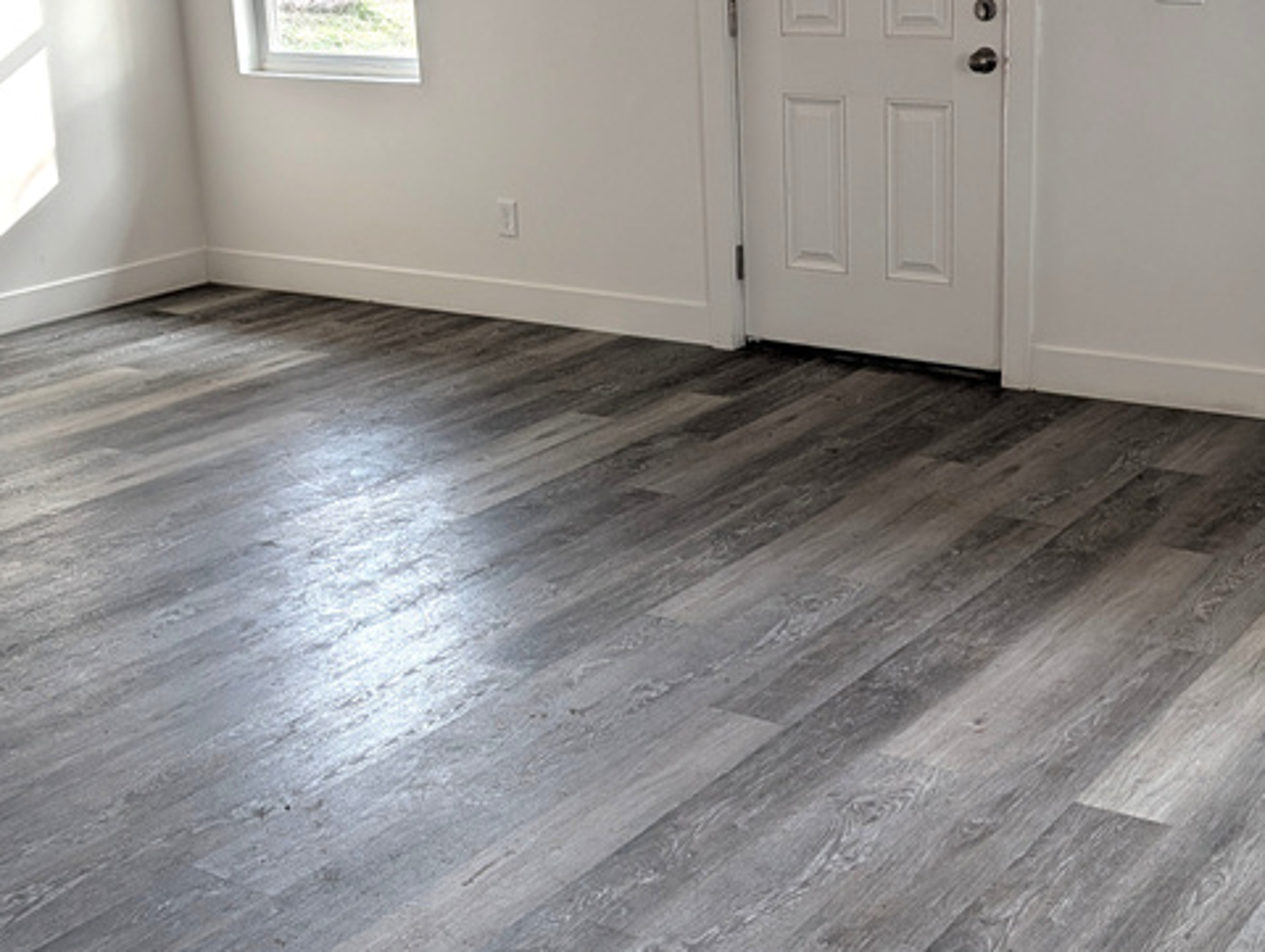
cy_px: 396
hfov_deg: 37.4
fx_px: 1866
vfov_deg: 28.6
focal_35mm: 51
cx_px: 722
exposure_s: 1/331
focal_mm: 6.9
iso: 18
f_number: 1.68
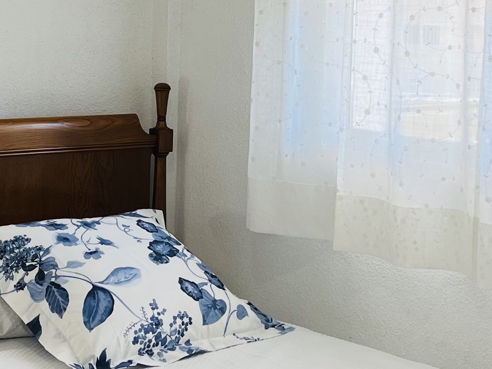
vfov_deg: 15.6
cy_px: 91
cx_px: 264
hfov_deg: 20.9
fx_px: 1336
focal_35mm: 94
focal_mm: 5.7
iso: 50
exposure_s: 1/121
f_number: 1.5
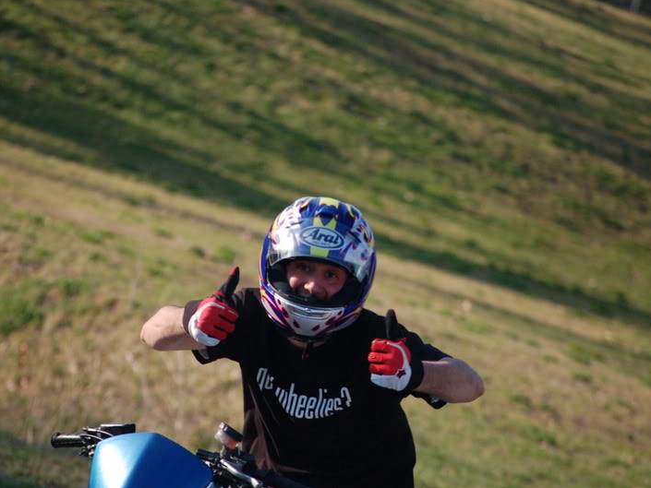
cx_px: 309
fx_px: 6151
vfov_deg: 4.5
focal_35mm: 327
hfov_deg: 6.1
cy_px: 244
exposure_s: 1/400
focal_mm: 200
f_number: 5.6
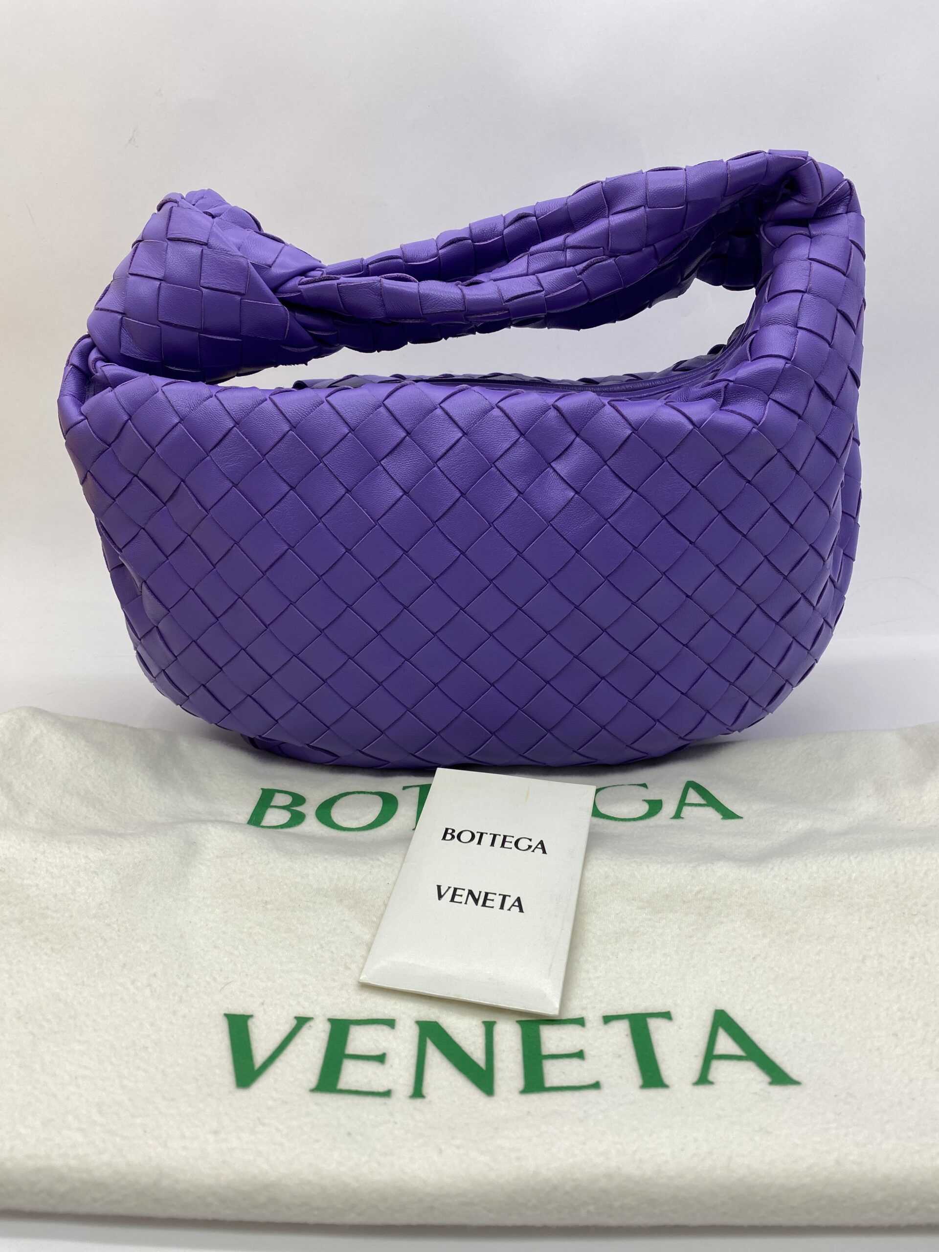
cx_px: 470
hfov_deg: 53.1
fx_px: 940
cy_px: 626
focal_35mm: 26
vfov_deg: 67.3
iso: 32
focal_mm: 4.25
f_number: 1.8
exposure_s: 1/100
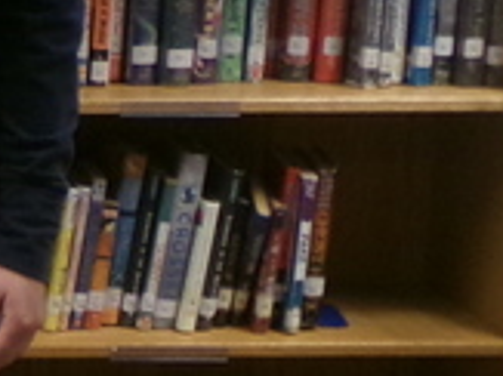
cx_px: -543
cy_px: 142
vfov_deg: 9.8
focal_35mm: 151
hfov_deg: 11.6
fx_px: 2193
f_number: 3.7
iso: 280
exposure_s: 1/17
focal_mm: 4.3
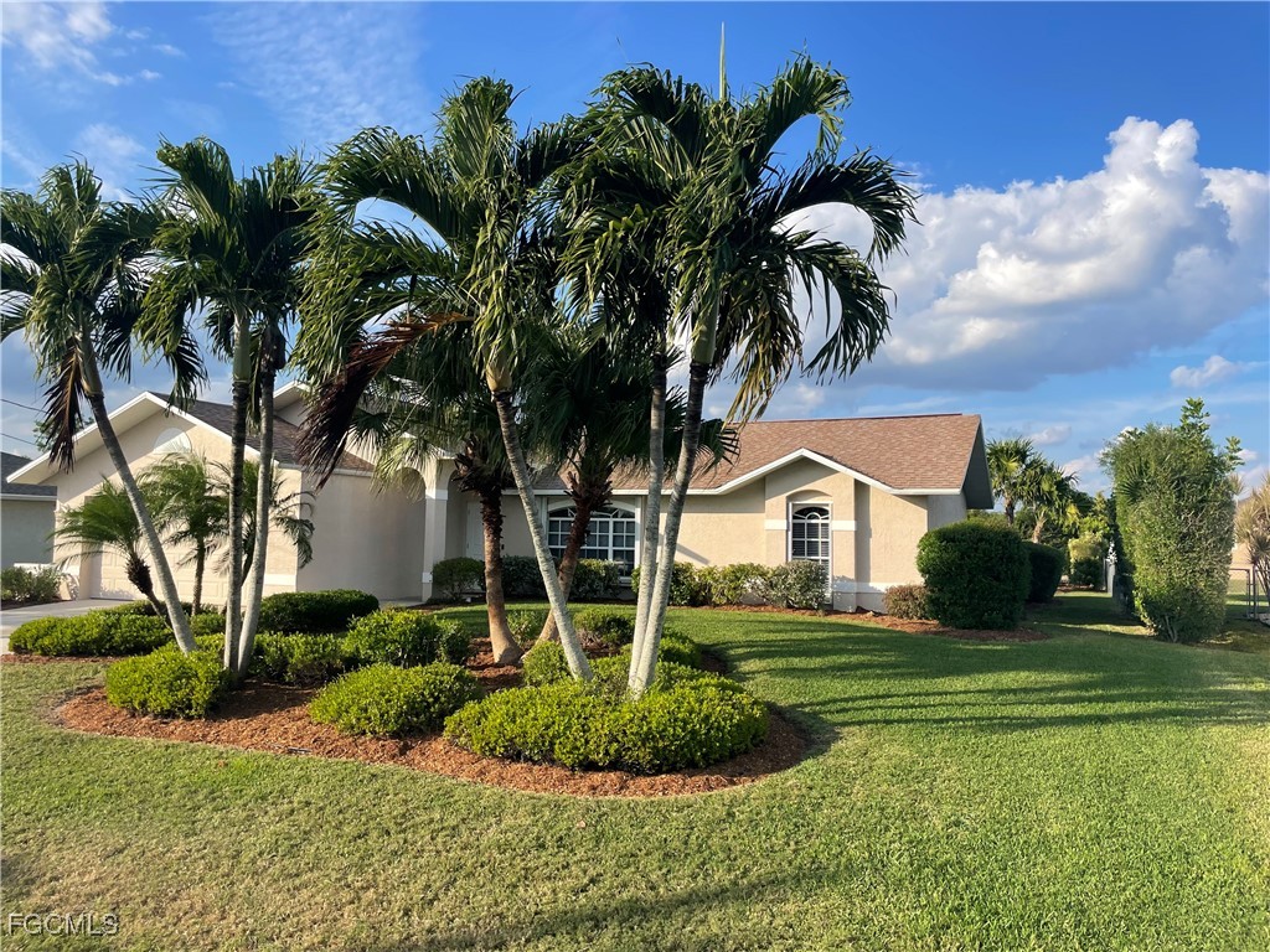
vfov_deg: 53.1
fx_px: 954
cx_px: 635
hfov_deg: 67.3
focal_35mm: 26
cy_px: 476
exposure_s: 1/2398
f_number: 1.6
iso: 32
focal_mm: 4.2
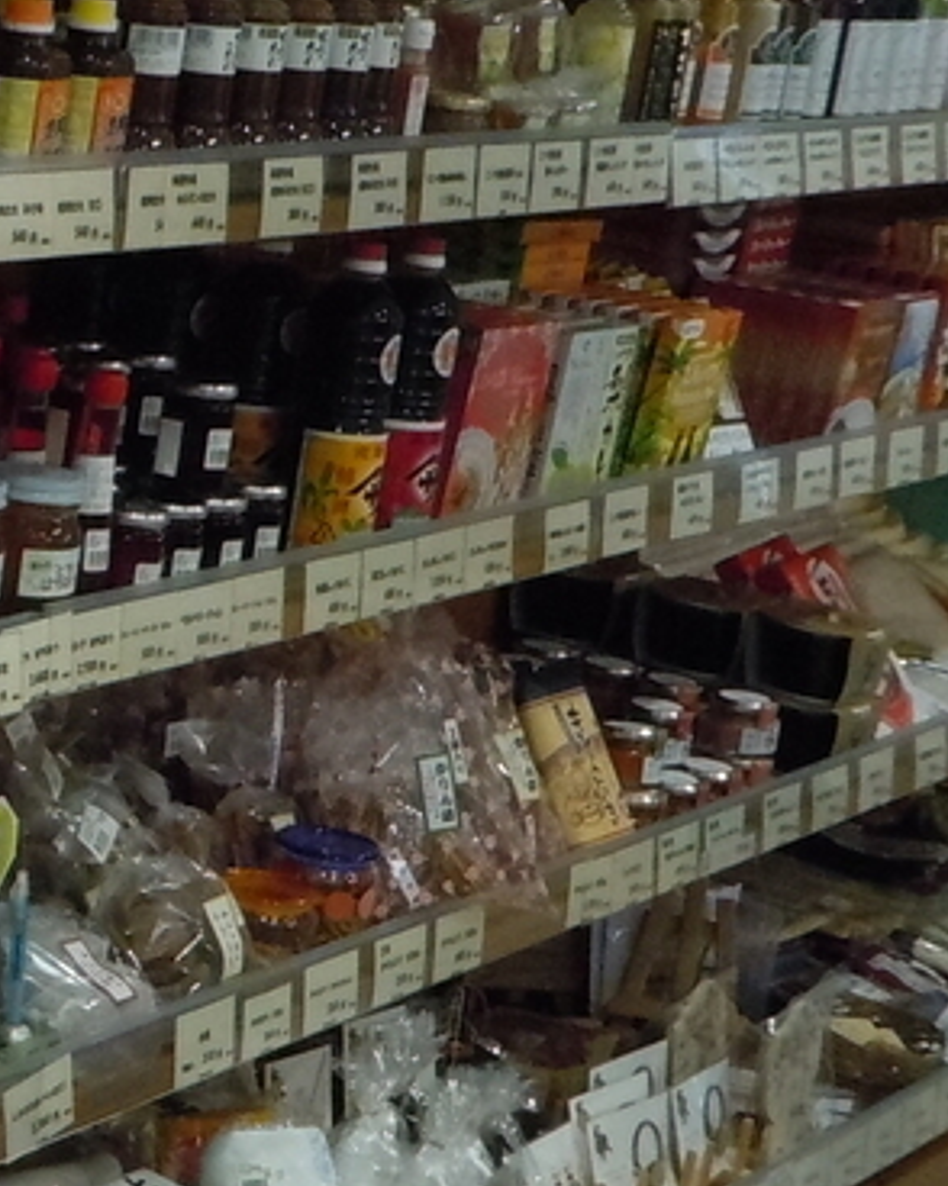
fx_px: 3686
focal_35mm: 105
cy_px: 577
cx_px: -767
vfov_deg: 18.3
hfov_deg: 13.2
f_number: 4
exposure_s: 1/125
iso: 500
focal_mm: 5.9
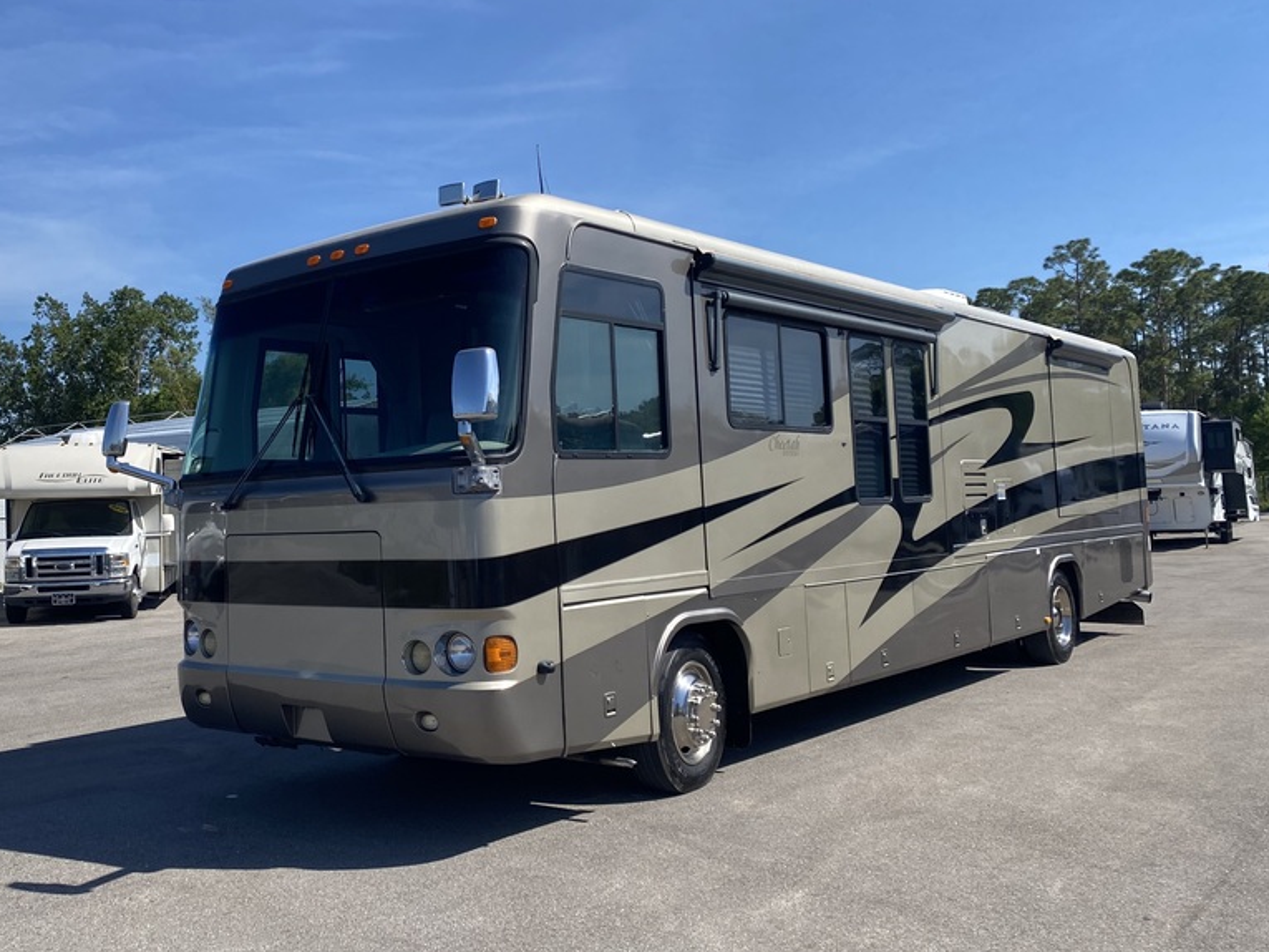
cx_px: 458
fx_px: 1247
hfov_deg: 53.2
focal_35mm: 34
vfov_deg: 41.8
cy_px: 431
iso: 32
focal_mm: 4.25
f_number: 1.8
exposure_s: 1/2688
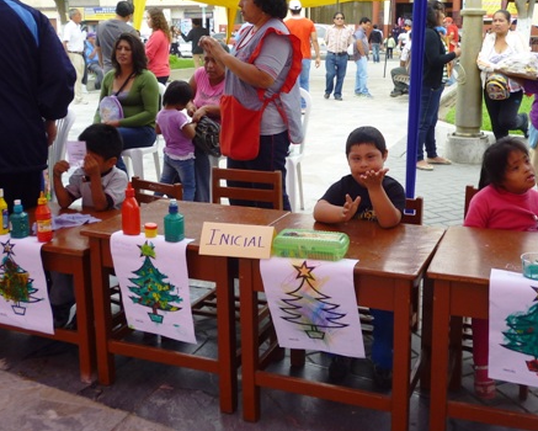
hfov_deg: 45.6
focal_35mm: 40
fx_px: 637
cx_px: 313
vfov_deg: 37.1
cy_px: 153
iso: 100
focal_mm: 5
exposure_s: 1/320
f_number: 3.1
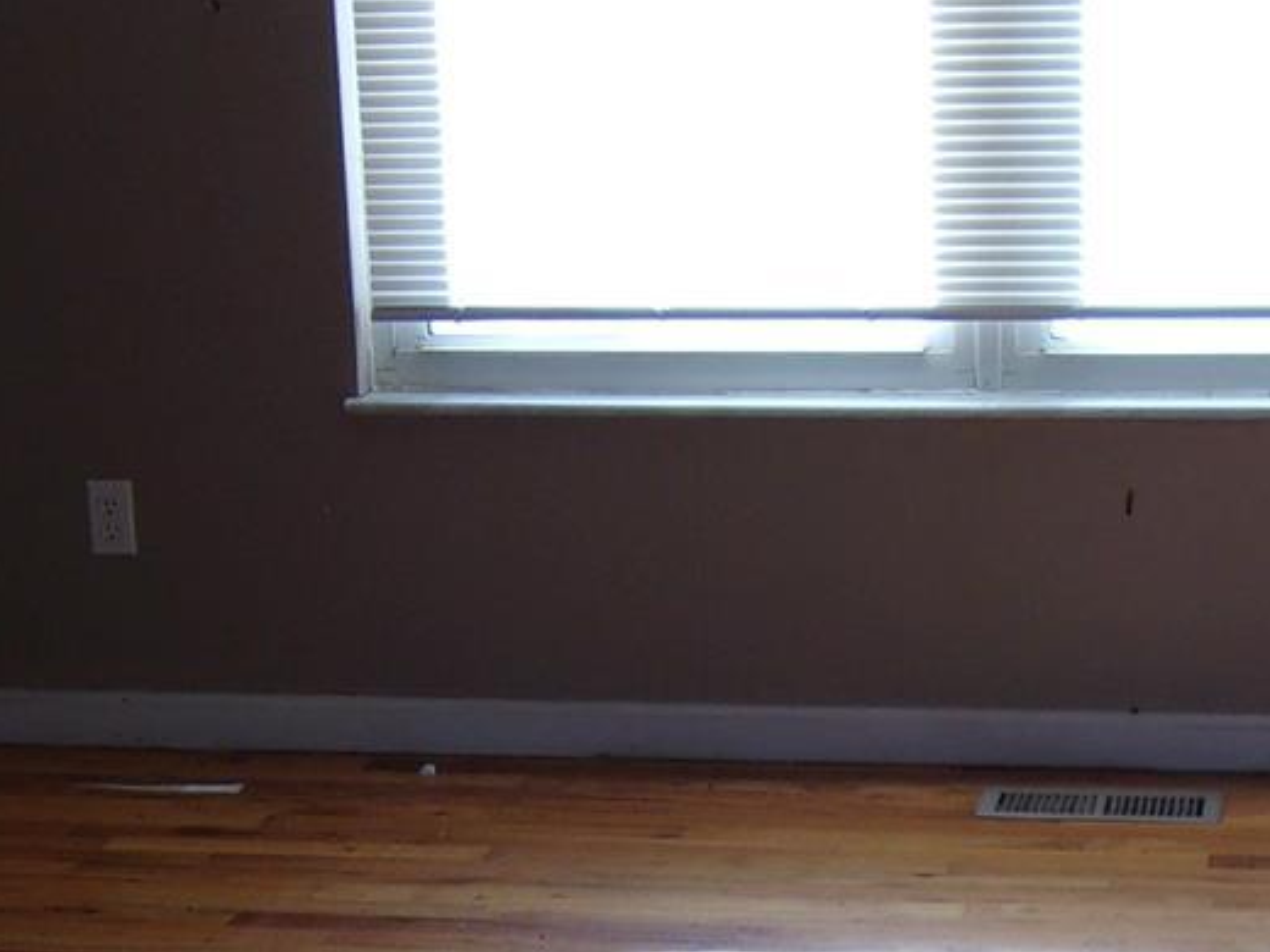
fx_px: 3045
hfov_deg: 23.4
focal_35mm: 83
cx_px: 923
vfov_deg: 17.7
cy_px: 679
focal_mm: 4.9
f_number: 3
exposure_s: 1/70
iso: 80
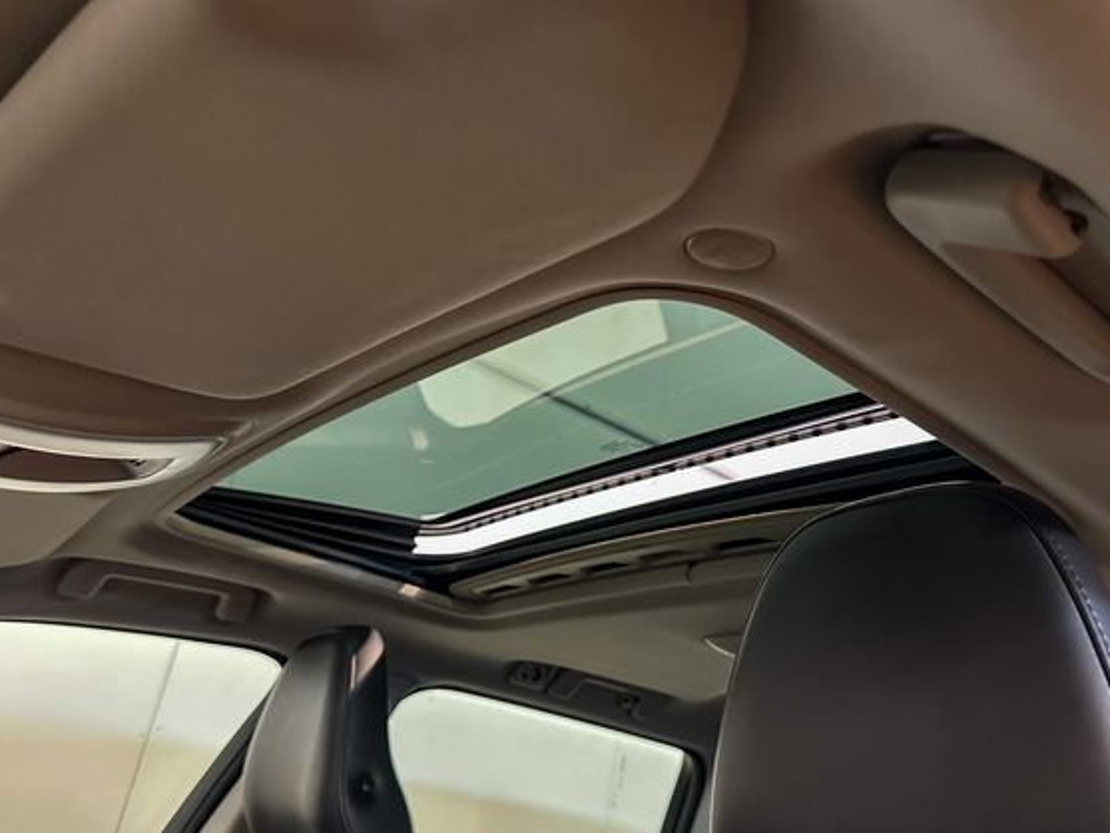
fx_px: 898
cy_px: 452
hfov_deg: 63.3
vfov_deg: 49.7
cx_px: 606
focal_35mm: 28
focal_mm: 6.86
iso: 800
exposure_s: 1/33
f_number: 1.78
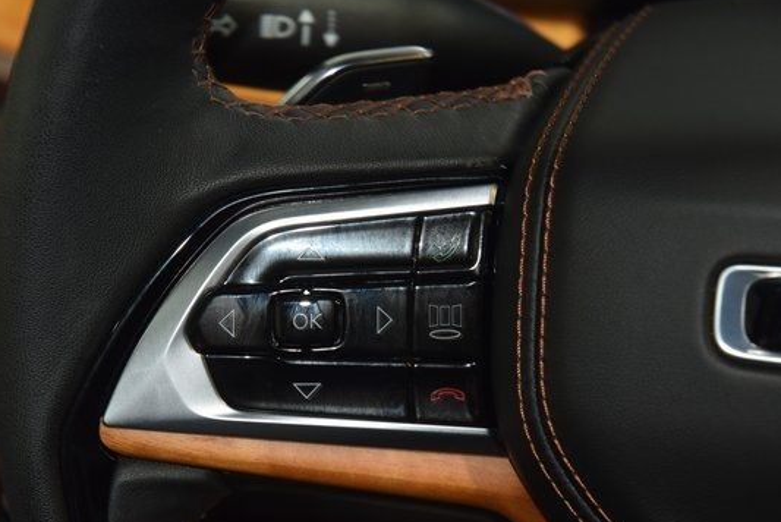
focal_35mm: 126
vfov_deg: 10.9
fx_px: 2735
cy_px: 306
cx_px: 344
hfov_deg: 16.2
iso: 640
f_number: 4.5
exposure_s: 1/20
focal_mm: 70
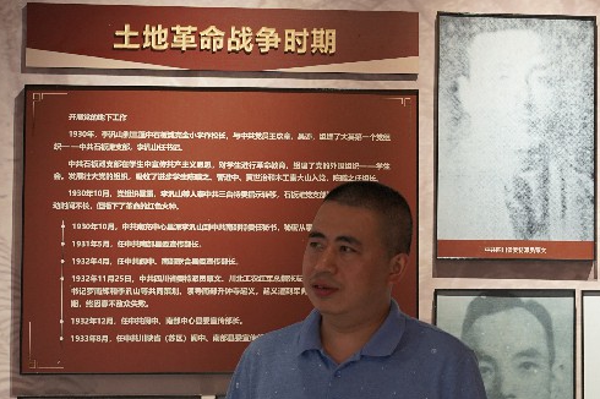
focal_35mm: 115
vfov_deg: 11.9
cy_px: 212
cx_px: 595
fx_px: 1915
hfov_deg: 17.4
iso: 1250
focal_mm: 55
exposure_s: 1/160
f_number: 4
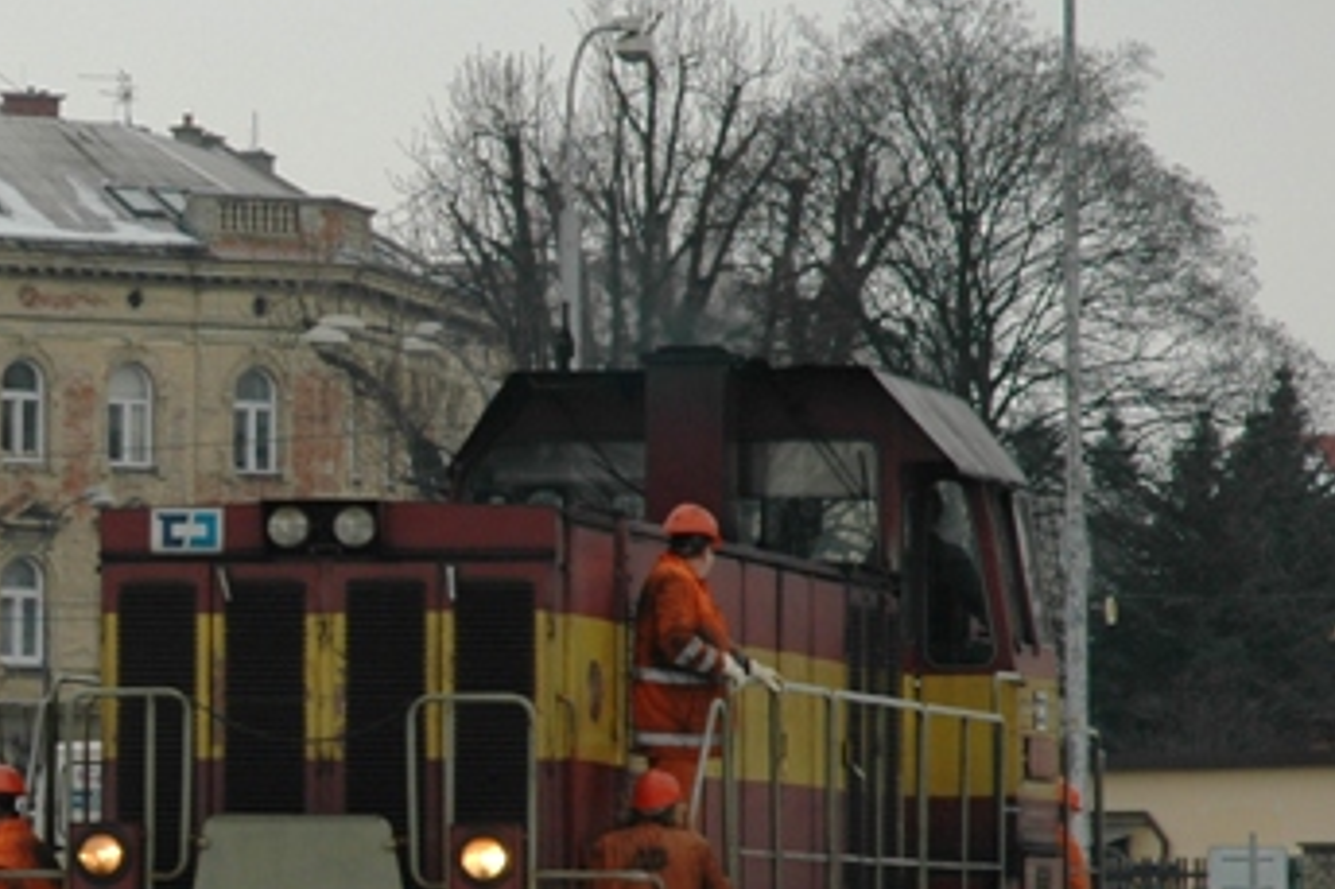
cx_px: -113
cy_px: 660
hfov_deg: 8.0
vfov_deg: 5.4
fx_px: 9463
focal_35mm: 255
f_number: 6.3
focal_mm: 65
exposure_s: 1/250
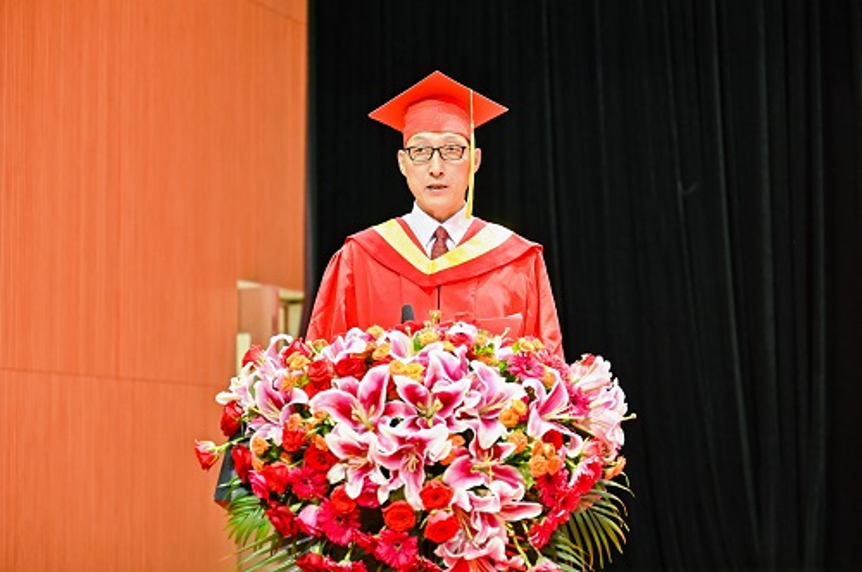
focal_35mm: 70
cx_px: 431
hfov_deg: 28.9
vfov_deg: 19.4
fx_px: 1674
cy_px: 286
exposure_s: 1/200
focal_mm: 70
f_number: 2.8
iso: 1250
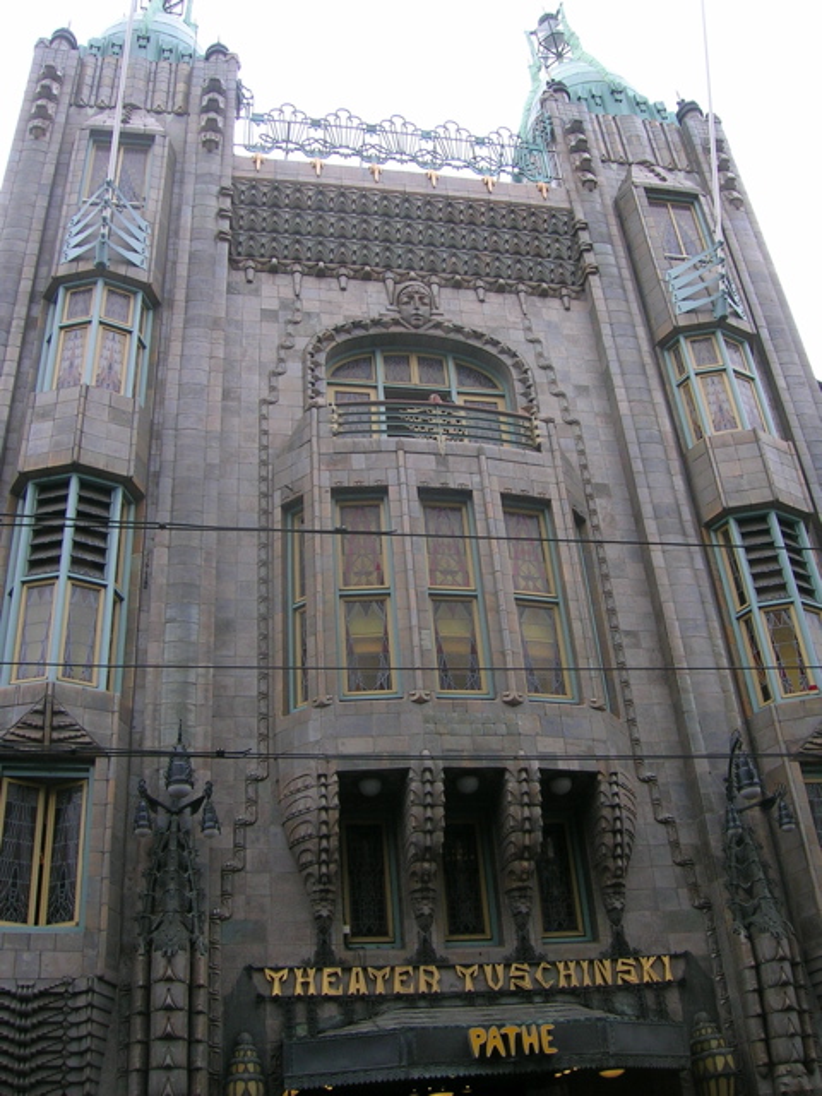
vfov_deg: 52.6
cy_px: 548
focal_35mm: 35
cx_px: 411
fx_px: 1108
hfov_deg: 40.7
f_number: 4.8
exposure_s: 1/153
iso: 50
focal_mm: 5.4
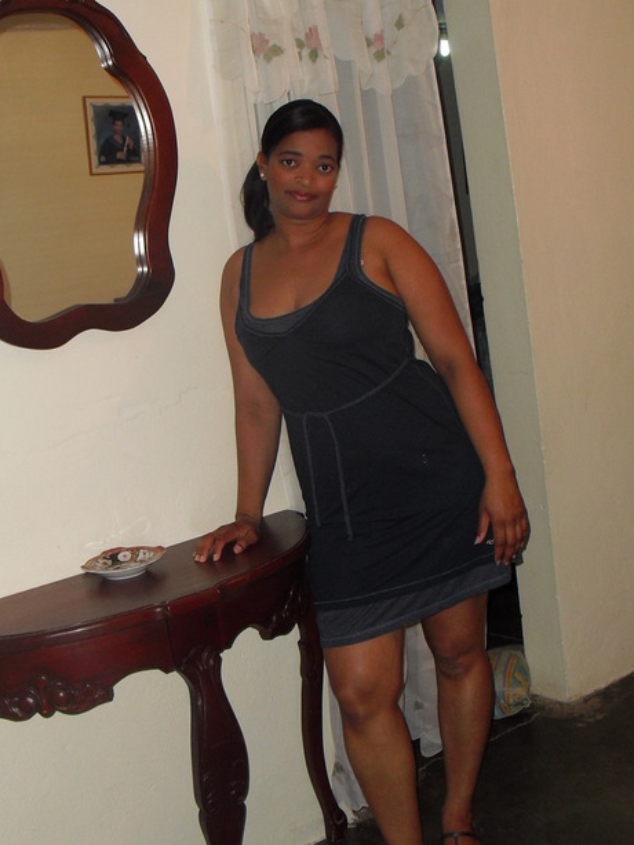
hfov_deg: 30.9
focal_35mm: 47
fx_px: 1147
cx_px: 316
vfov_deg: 40.4
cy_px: 396
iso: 200
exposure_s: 1/60
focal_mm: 6.3
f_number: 3.1
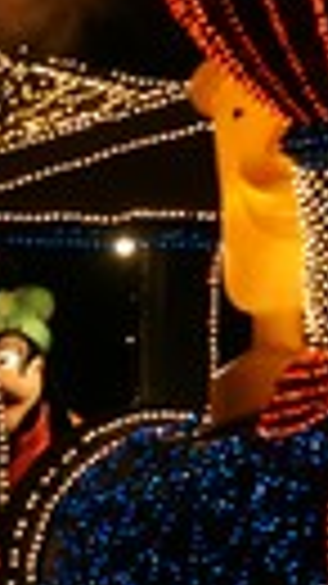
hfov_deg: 5.9
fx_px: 3143
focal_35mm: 203
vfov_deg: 10.6
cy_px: 322
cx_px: -198
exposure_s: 1/50
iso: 800
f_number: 5
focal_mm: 40
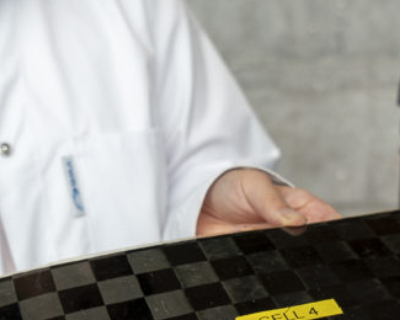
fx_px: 841
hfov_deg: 26.7
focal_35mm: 71
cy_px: 287
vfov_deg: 21.1
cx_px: 245
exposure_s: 1/25
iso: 125
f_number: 4
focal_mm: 24
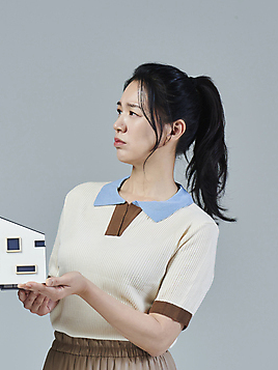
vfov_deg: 10.0
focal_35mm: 197
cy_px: 190
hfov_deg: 7.5
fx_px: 2108
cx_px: 22
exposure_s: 1/125
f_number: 14
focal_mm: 122
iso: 100
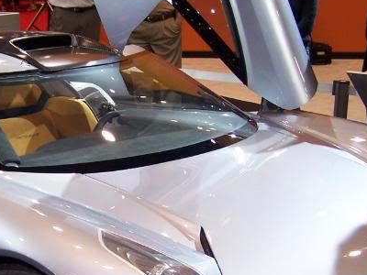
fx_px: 806
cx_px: 63
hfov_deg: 25.1
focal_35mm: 76
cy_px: 203
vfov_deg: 19.3
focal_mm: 6.3
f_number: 2.8
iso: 80
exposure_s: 1/45
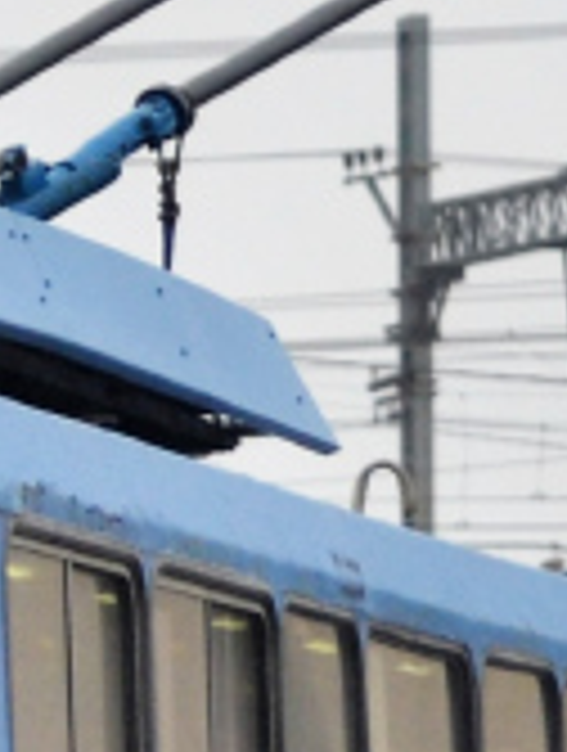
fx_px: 17514
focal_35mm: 805
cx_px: -608
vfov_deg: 2.5
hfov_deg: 1.8
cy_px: 390
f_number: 4.5
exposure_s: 1/200
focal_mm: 72
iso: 400
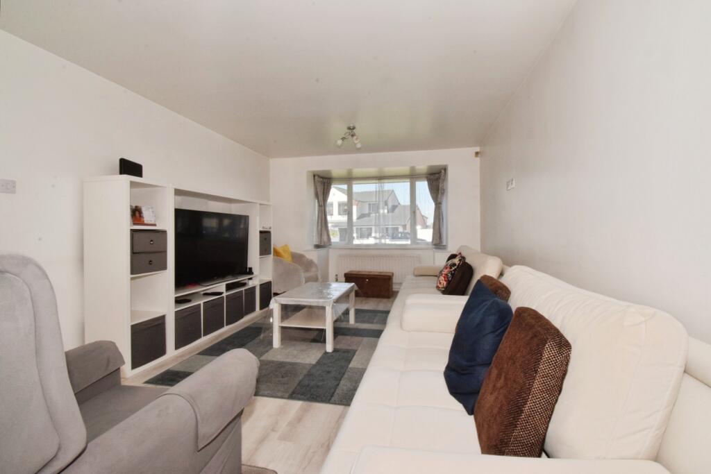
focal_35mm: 15
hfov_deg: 100.4
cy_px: 237
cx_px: 356
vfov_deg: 77.3
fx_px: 296
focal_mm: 10
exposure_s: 1/60
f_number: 22
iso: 1000
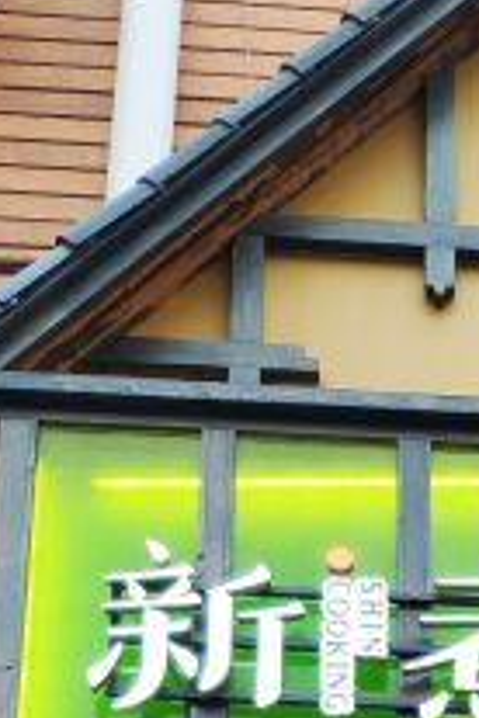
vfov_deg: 22.0
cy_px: 1117
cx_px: 557
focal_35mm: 74
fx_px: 1477
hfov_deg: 17.6
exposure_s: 1/100
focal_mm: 4.22
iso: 100
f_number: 1.8
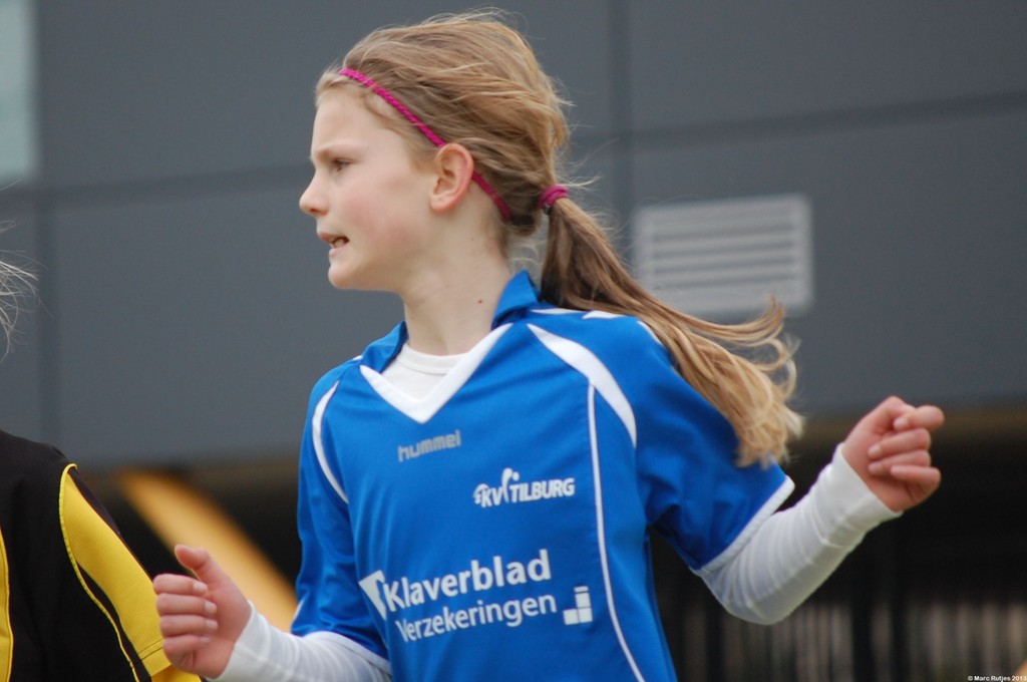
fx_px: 8547
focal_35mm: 300
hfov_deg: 6.9
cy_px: 341
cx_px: 514
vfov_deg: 4.6
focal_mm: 200
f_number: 5.6
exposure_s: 1/640
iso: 400
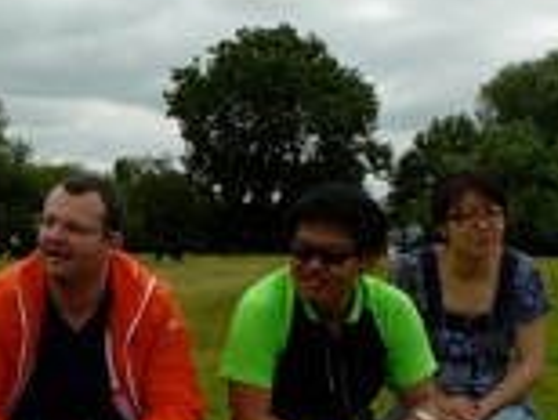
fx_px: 1614
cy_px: 308
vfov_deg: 14.8
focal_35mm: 100
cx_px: 112
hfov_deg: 19.4
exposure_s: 1/500
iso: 80
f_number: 5
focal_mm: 5.2
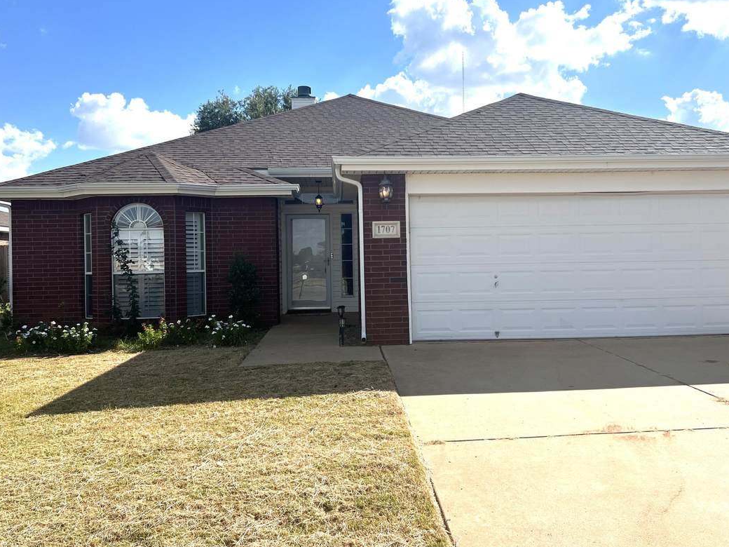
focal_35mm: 32
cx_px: 389
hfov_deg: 56.8
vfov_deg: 44.1
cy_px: 255
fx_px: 674
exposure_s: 1/5882
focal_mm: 5.7
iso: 50
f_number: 1.5
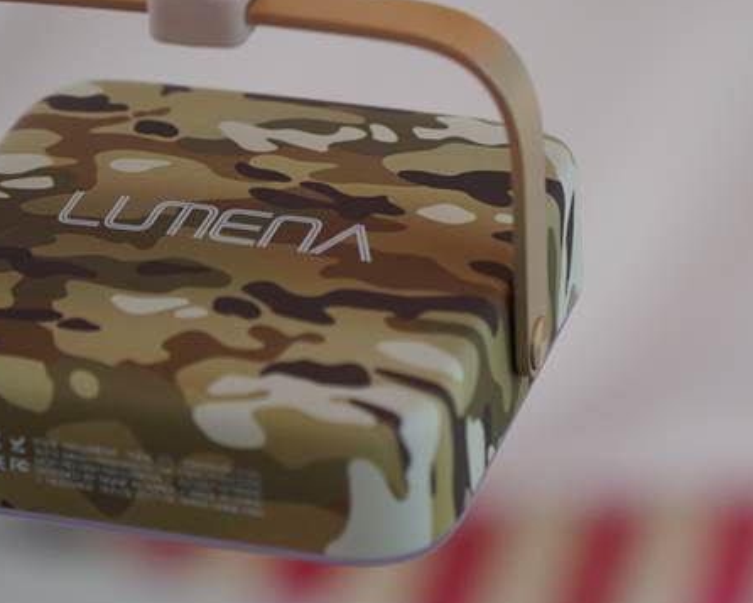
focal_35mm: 168
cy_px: 226
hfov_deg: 11.5
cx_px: 407
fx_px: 3745
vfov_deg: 9.2
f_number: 5
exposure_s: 1/200
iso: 500
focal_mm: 76
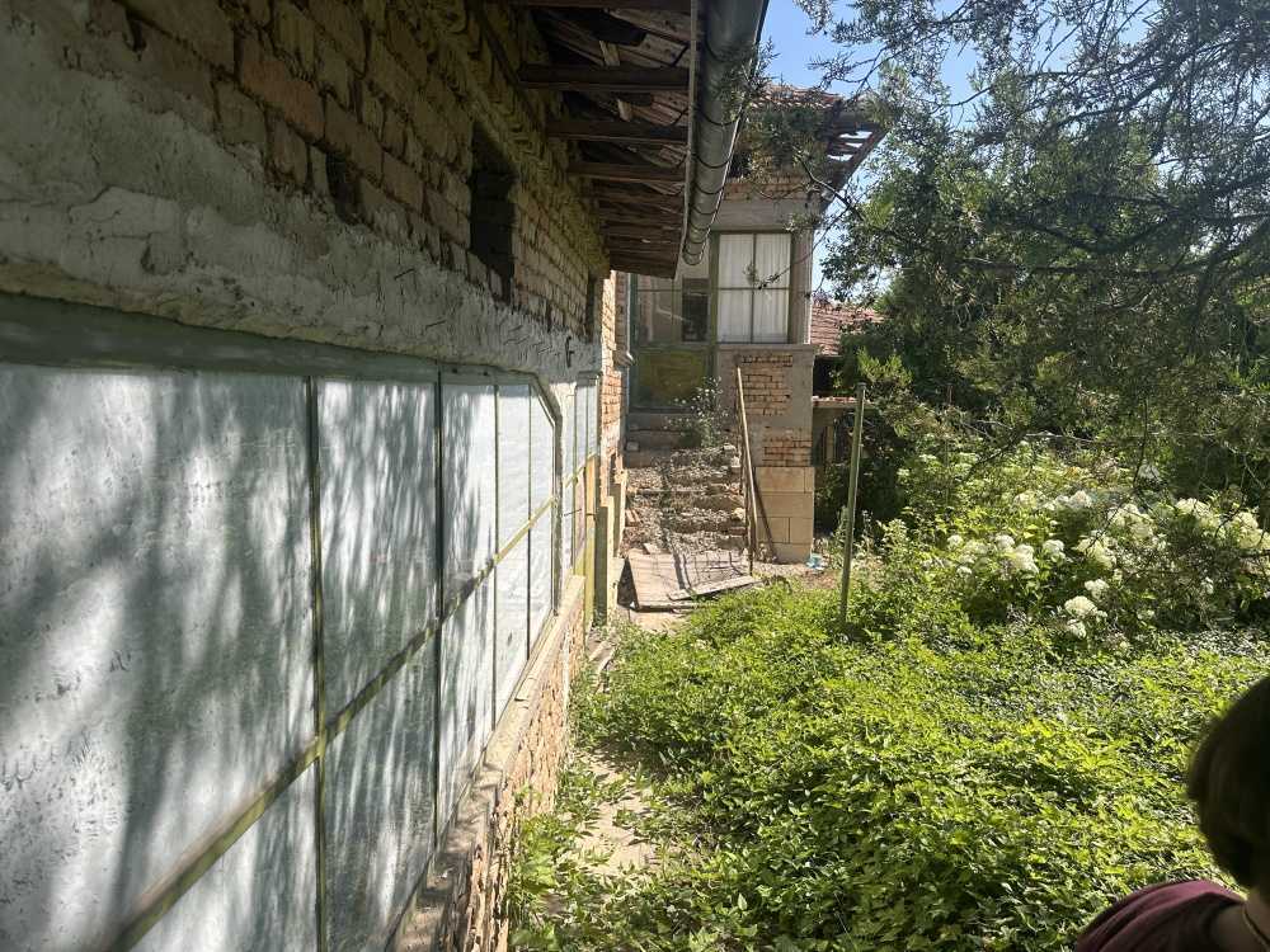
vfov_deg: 56.8
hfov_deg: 71.6
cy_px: 476
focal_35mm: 24
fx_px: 881
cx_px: 635
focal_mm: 6.86
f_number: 1.78
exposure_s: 1/2469
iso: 80
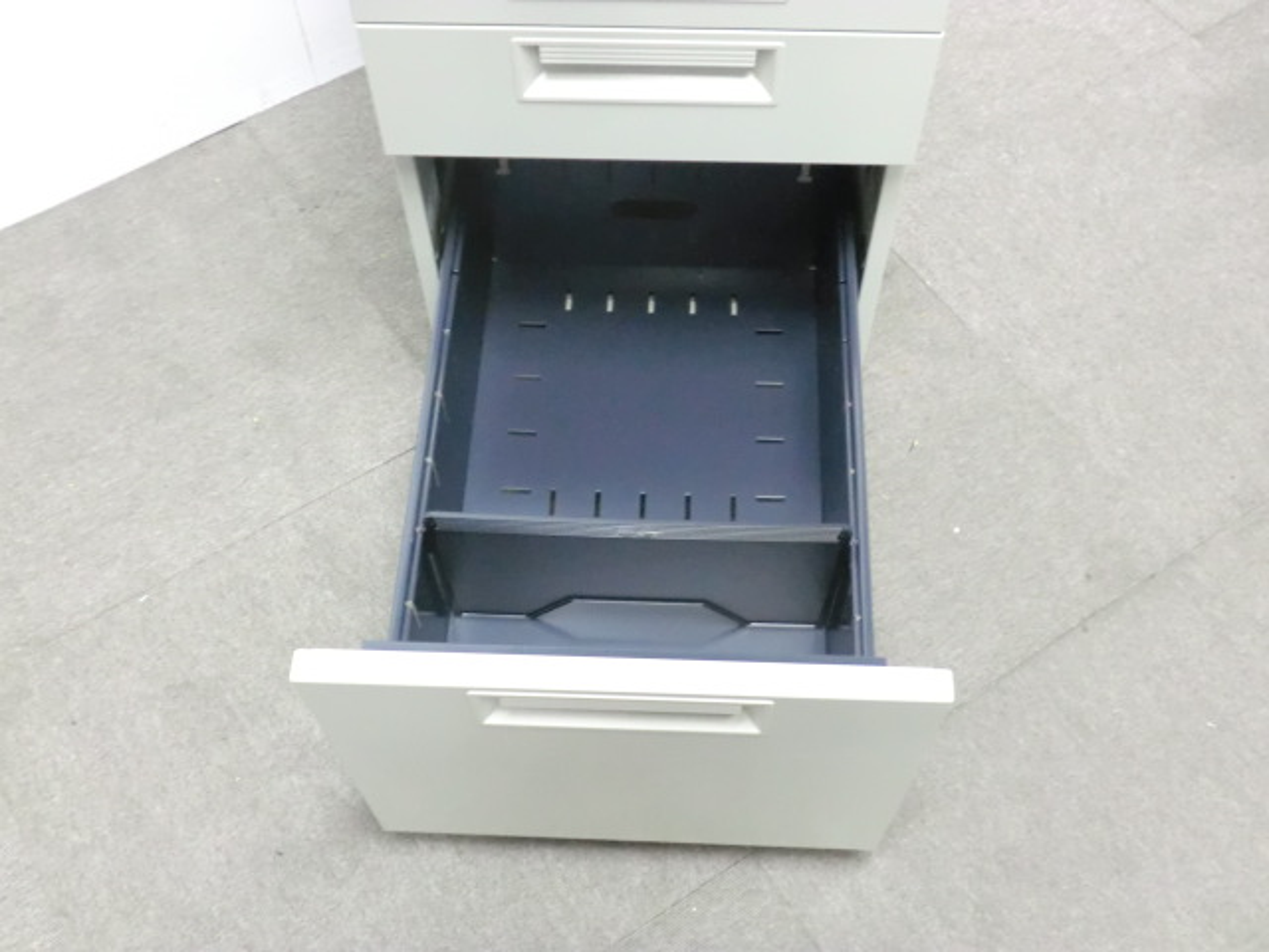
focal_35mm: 38
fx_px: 1393
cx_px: 634
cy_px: 476
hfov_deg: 49.0
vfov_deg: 37.7
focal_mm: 6.9
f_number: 3.9
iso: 800
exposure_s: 1/15
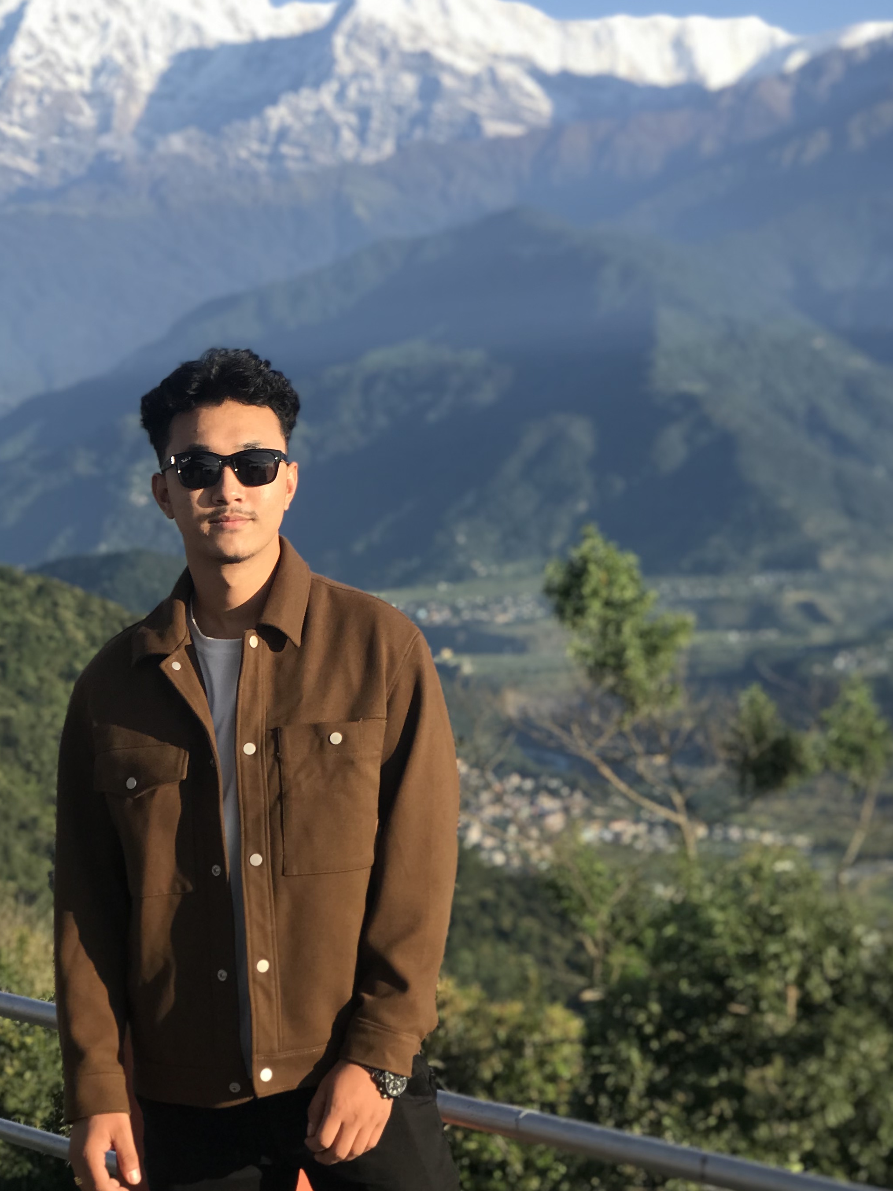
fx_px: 2924
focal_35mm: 85
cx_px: 530
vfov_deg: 22.9
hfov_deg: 17.4
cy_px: 381
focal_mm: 6.6
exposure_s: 1/414
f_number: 2.8
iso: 20
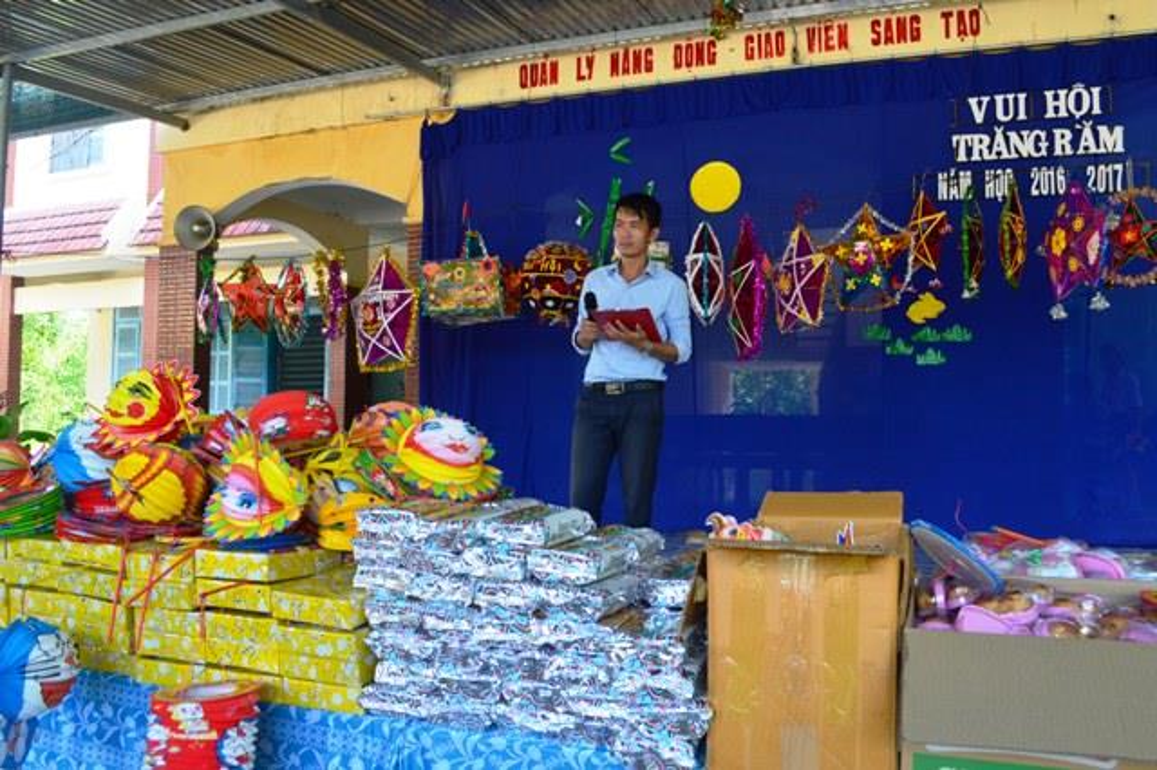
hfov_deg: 67.4
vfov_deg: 47.9
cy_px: 385
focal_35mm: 27
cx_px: 578
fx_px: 867
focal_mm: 18
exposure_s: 1/80
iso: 400
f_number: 9
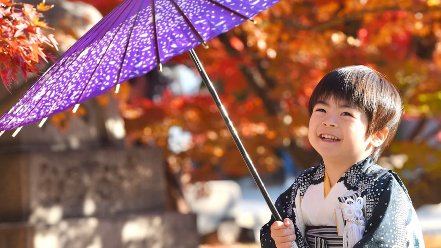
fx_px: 2198
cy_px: 116
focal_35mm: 188
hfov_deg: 11.5
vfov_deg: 6.5
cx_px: 257
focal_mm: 140
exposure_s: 1/1250
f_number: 6.3
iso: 800
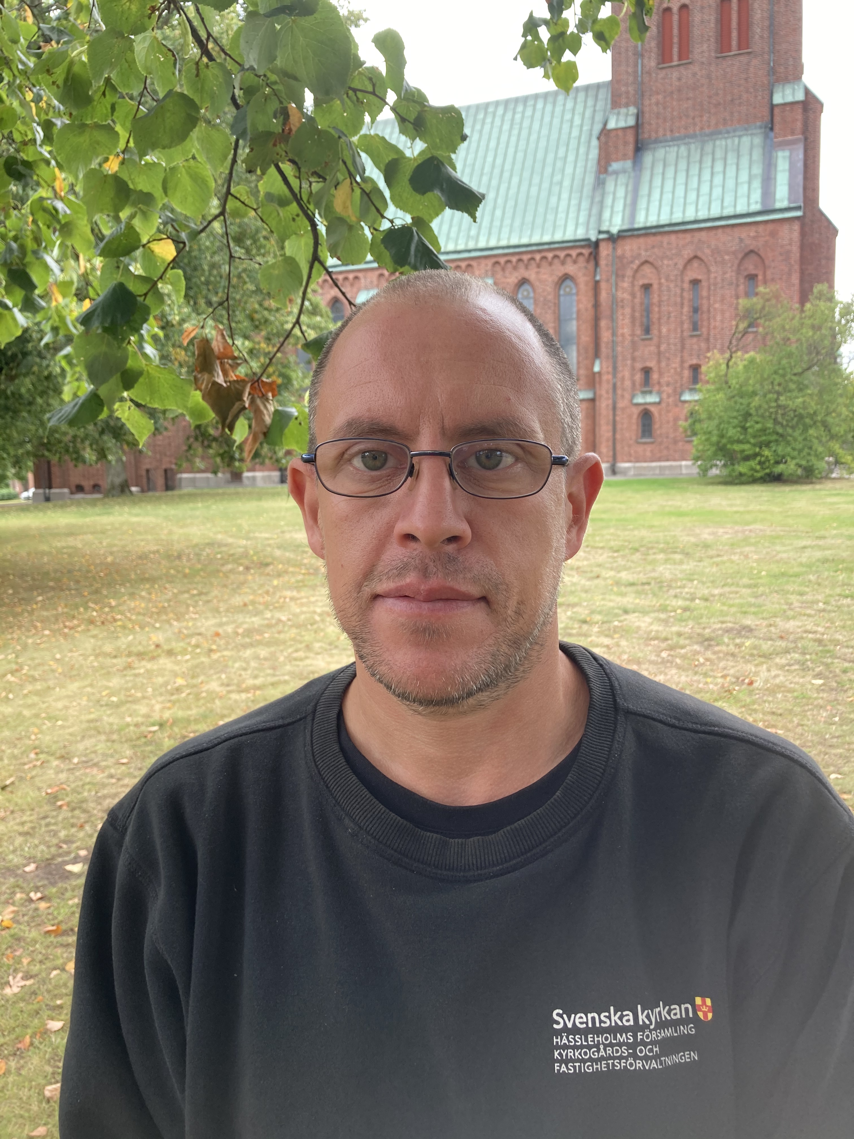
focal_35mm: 28
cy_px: 570
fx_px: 921
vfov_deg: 63.4
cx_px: 427
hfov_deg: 49.7
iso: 32
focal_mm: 3.99
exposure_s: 1/121
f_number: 1.8
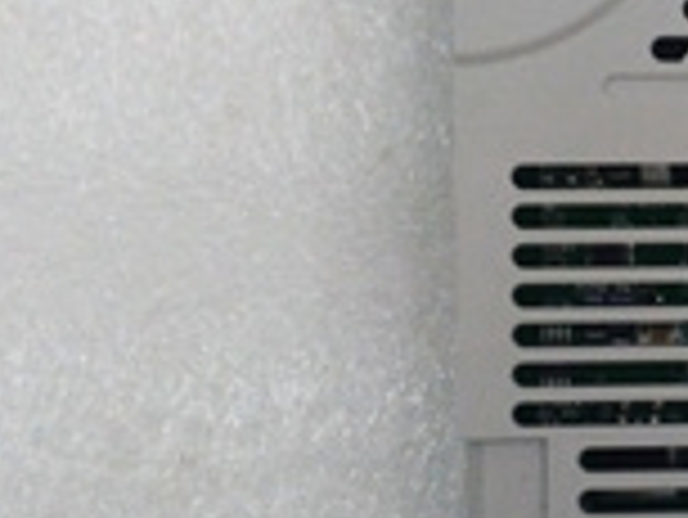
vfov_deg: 16.7
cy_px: 124
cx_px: 854
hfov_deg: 20.6
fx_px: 1750
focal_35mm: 88
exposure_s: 1/33
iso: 351
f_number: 2
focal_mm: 3.79
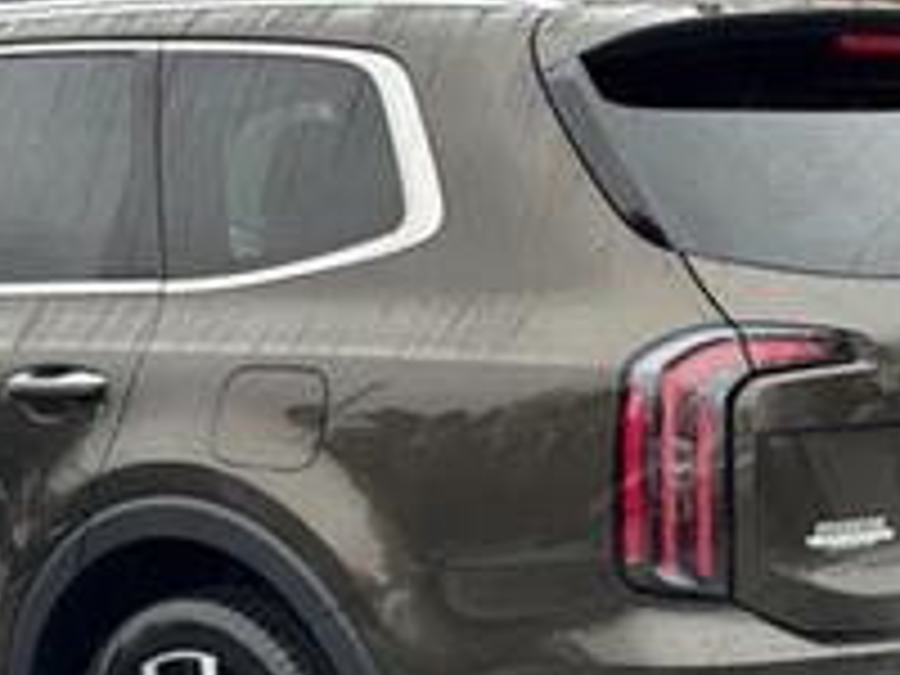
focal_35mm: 121
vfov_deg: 12.2
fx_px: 3146
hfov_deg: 16.2
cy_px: 490
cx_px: 284
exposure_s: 1/354
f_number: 1.78
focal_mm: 6.76
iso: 64
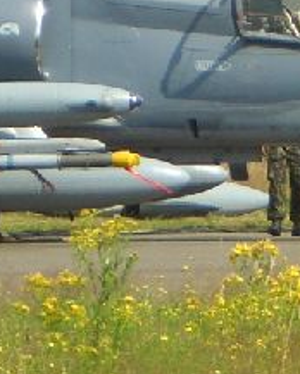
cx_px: 126
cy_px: -40
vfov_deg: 4.0
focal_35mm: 483
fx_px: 5353
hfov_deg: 3.2
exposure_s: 1/320
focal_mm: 17.4
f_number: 4.8
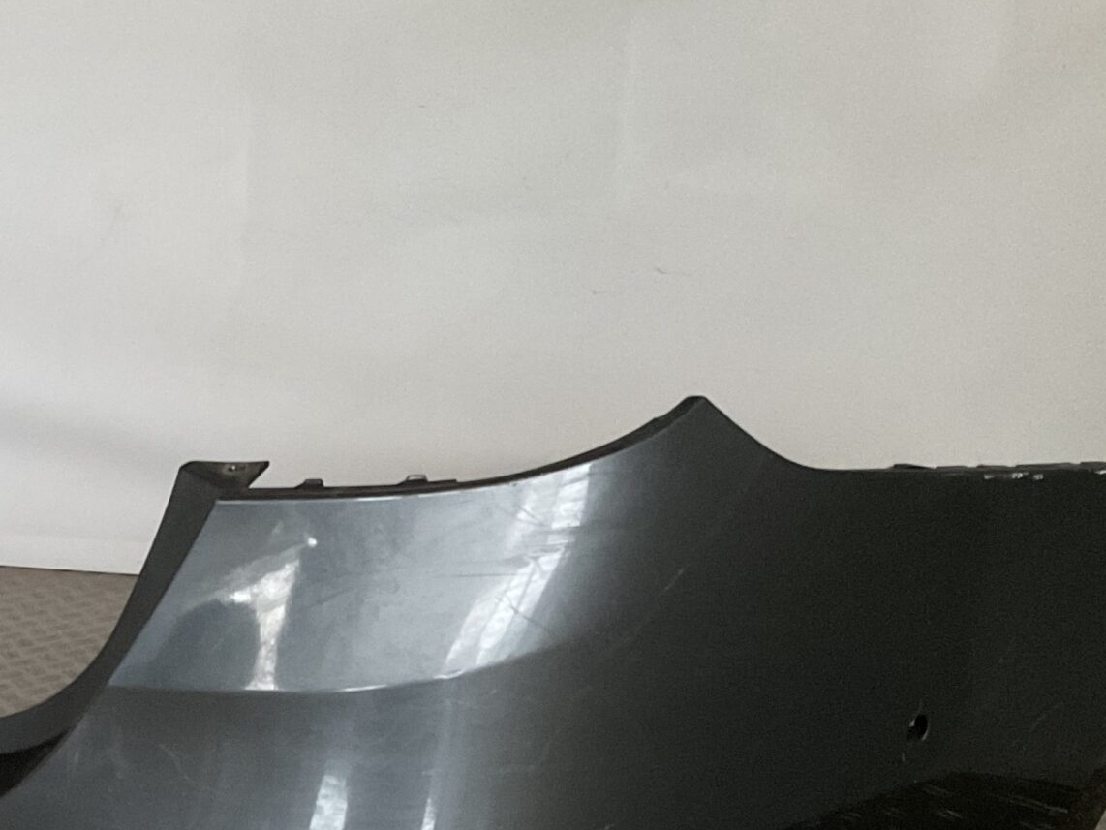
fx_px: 2077
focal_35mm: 65
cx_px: 77
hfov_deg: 28.5
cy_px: 704
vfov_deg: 22.2
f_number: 1.8
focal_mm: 3
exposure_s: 1/30
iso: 320
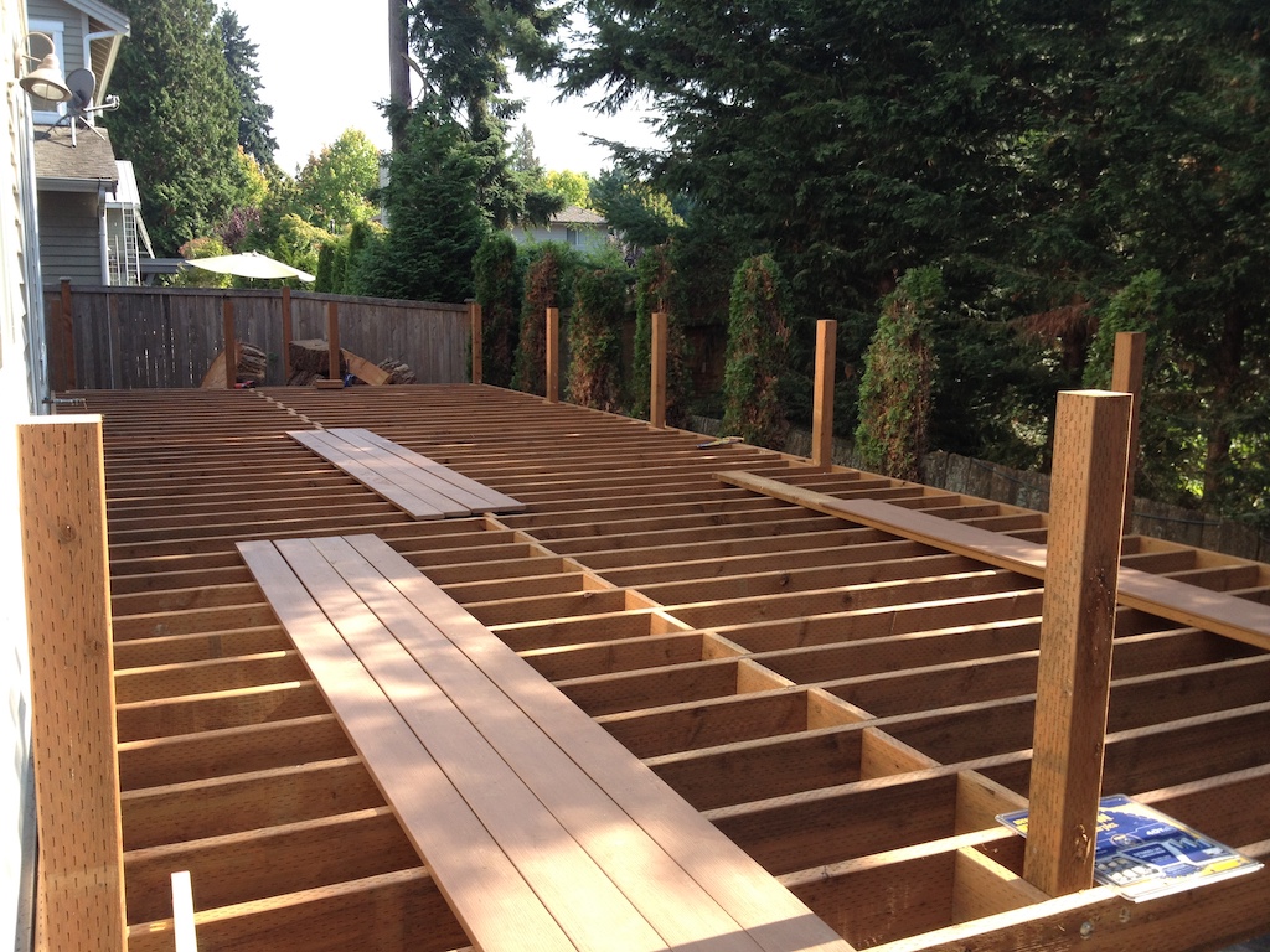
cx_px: 635
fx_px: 1284
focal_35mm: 35
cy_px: 476
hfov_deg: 52.6
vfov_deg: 40.7
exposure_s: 1/272
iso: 64
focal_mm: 4.28
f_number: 2.4
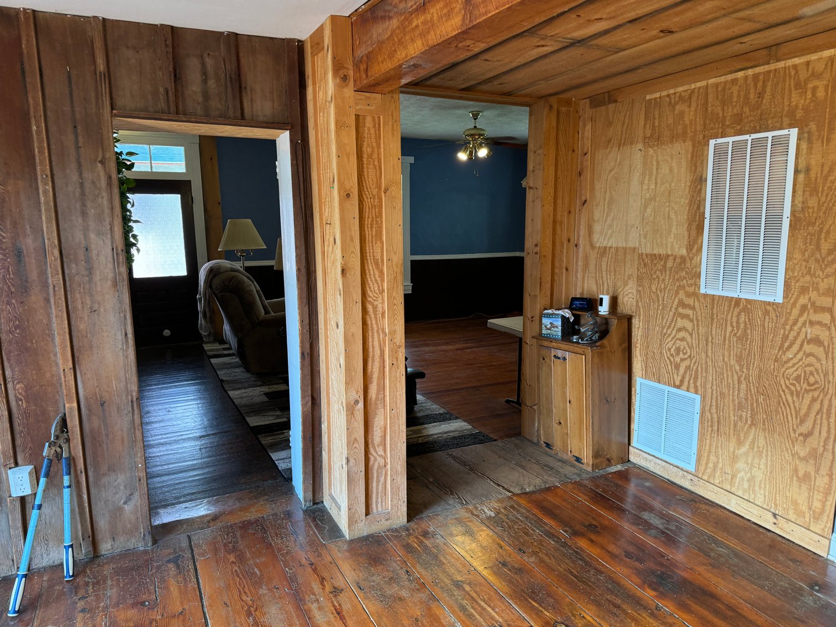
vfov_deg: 56.8
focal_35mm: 24
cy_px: 314
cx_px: 418
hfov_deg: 71.6
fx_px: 580
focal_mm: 6.76
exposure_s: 1/60
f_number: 1.78
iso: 200
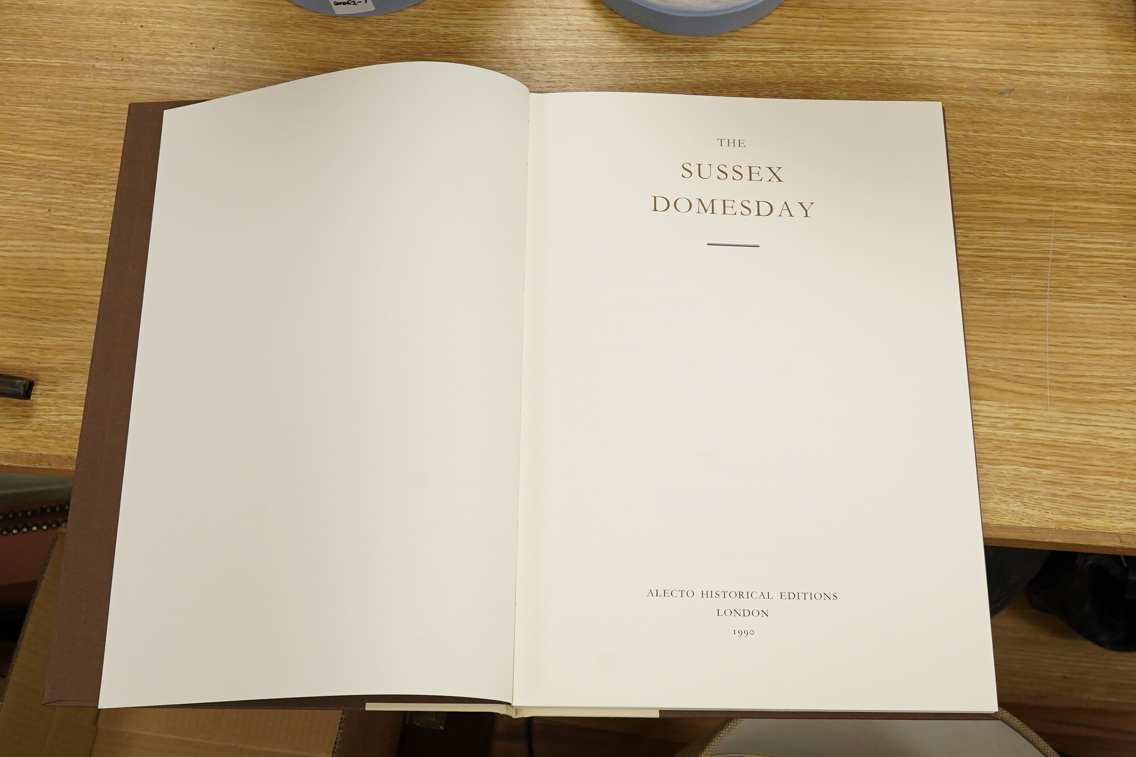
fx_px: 1420
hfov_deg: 43.6
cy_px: 378
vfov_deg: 29.9
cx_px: 568
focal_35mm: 45
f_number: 11
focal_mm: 30
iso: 2500
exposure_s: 1/160
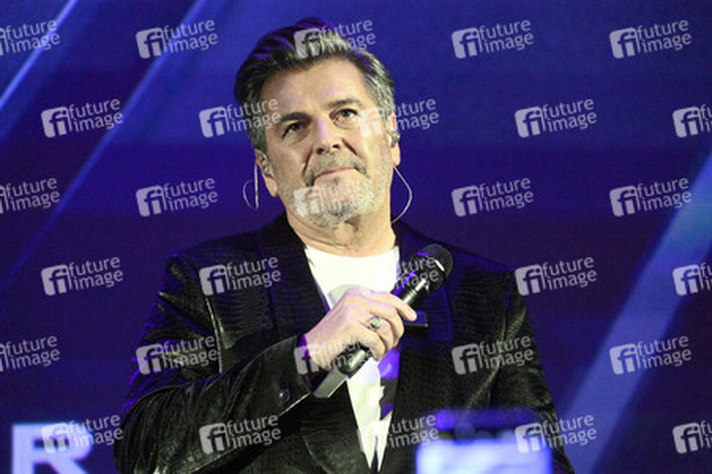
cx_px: 356
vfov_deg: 8.6
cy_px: 237
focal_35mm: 160
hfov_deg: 12.8
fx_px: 3162
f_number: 5.6
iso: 32000
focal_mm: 160
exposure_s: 1/250
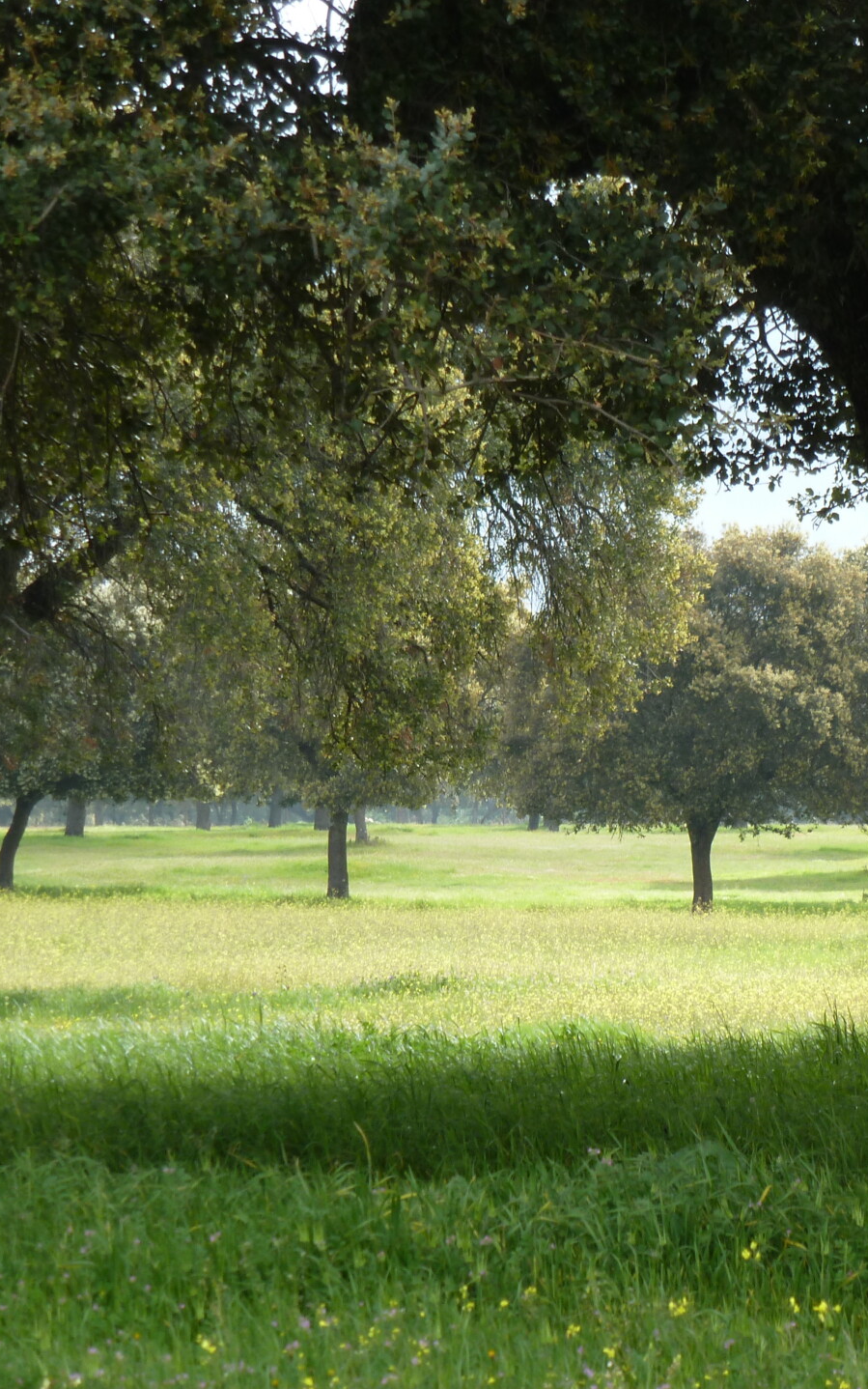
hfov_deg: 6.5
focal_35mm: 201
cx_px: 618
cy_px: 694
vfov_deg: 10.4
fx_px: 7606
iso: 100
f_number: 5.3
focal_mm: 25.5
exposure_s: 1/100
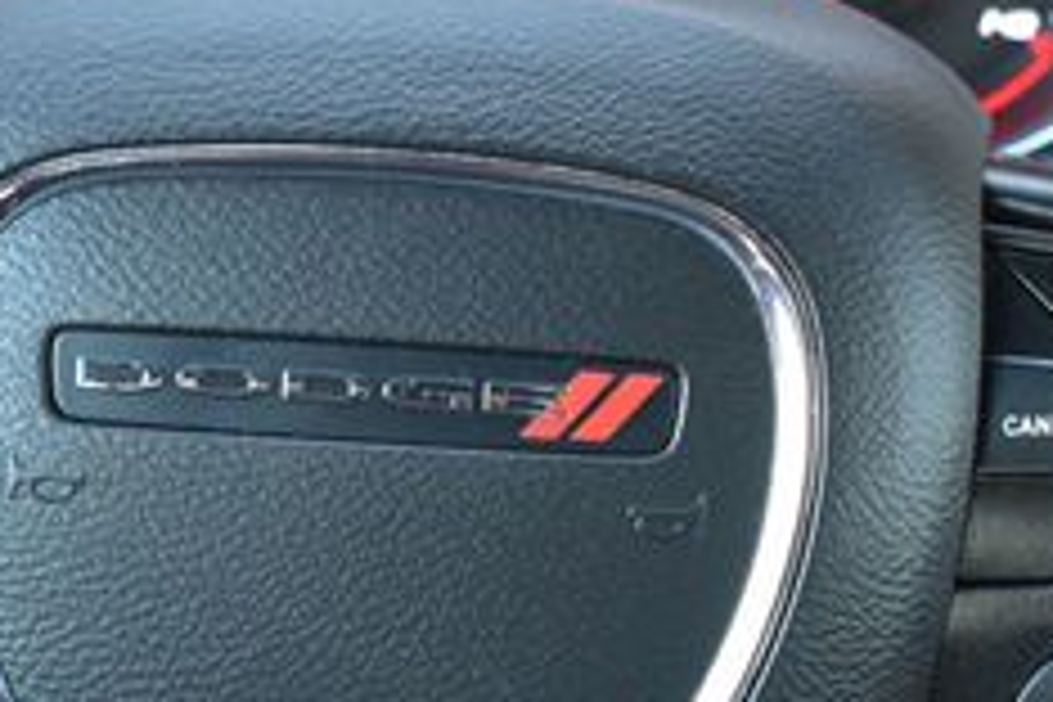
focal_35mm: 115
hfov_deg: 17.7
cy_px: 688
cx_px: 256
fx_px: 3363
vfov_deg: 11.8
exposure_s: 1/15
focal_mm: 28
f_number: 5
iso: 1600
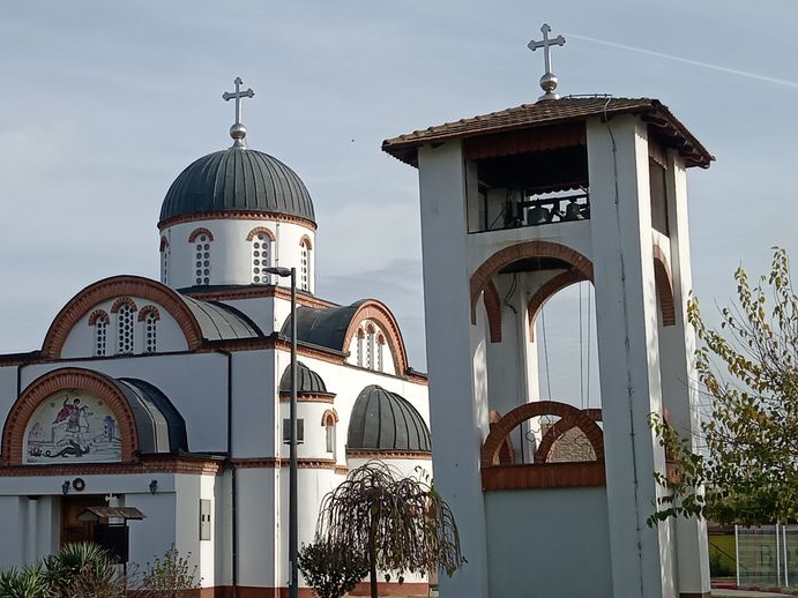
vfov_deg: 22.2
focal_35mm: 66
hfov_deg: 29.3
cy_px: 351
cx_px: 303
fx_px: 1521
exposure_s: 1/946
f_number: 1.8
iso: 100
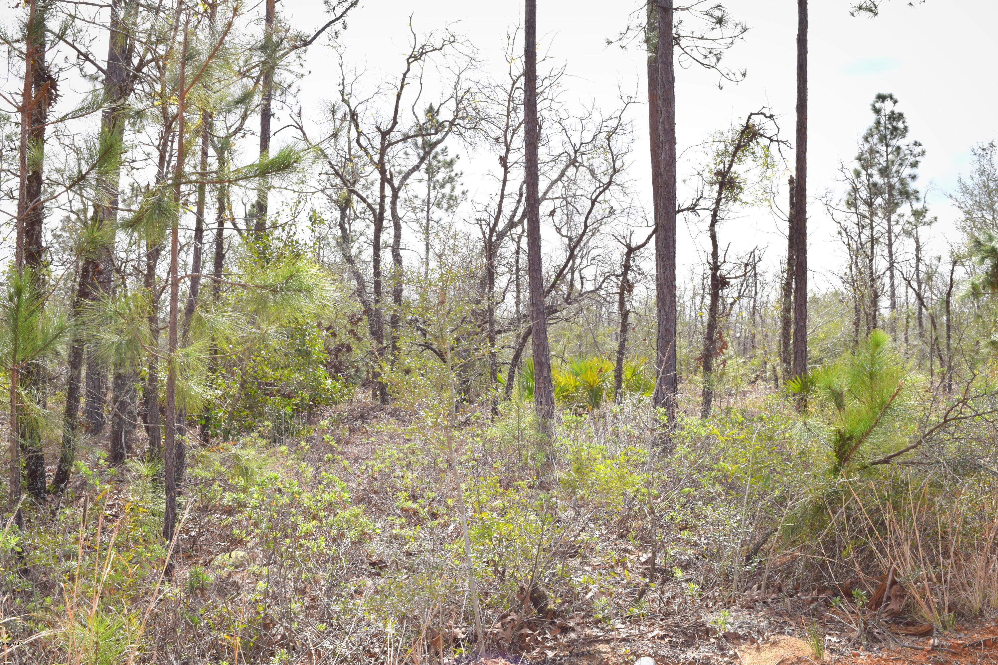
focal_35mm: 36
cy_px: 332
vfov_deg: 36.9
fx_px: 998
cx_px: 499
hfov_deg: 53.1
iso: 100
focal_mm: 24
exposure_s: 1/200
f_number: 11
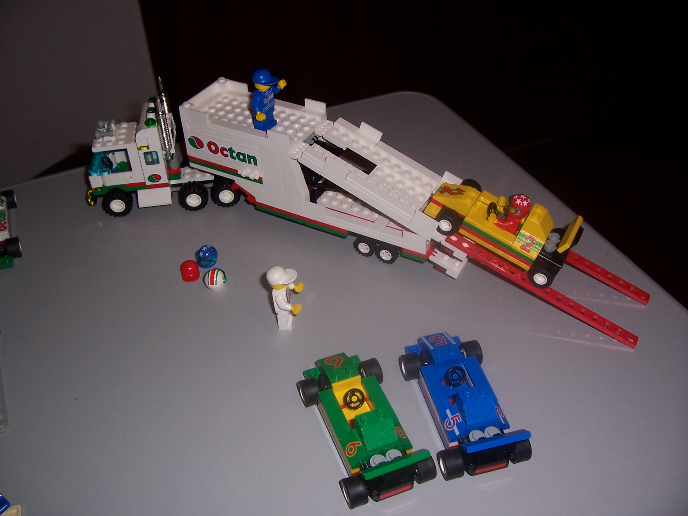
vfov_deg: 41.8
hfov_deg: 54.0
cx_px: 344
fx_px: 676
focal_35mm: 34
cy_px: 258
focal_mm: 5.6
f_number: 2.7
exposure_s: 1/60
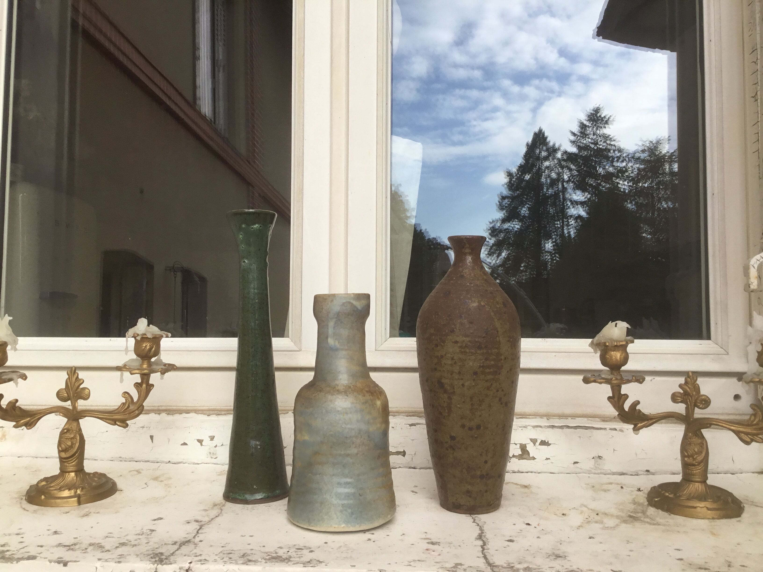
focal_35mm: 31
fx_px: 683
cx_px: 382
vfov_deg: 45.4
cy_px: 286
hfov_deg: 58.4
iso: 25
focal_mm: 3.3
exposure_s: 1/306
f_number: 2.4
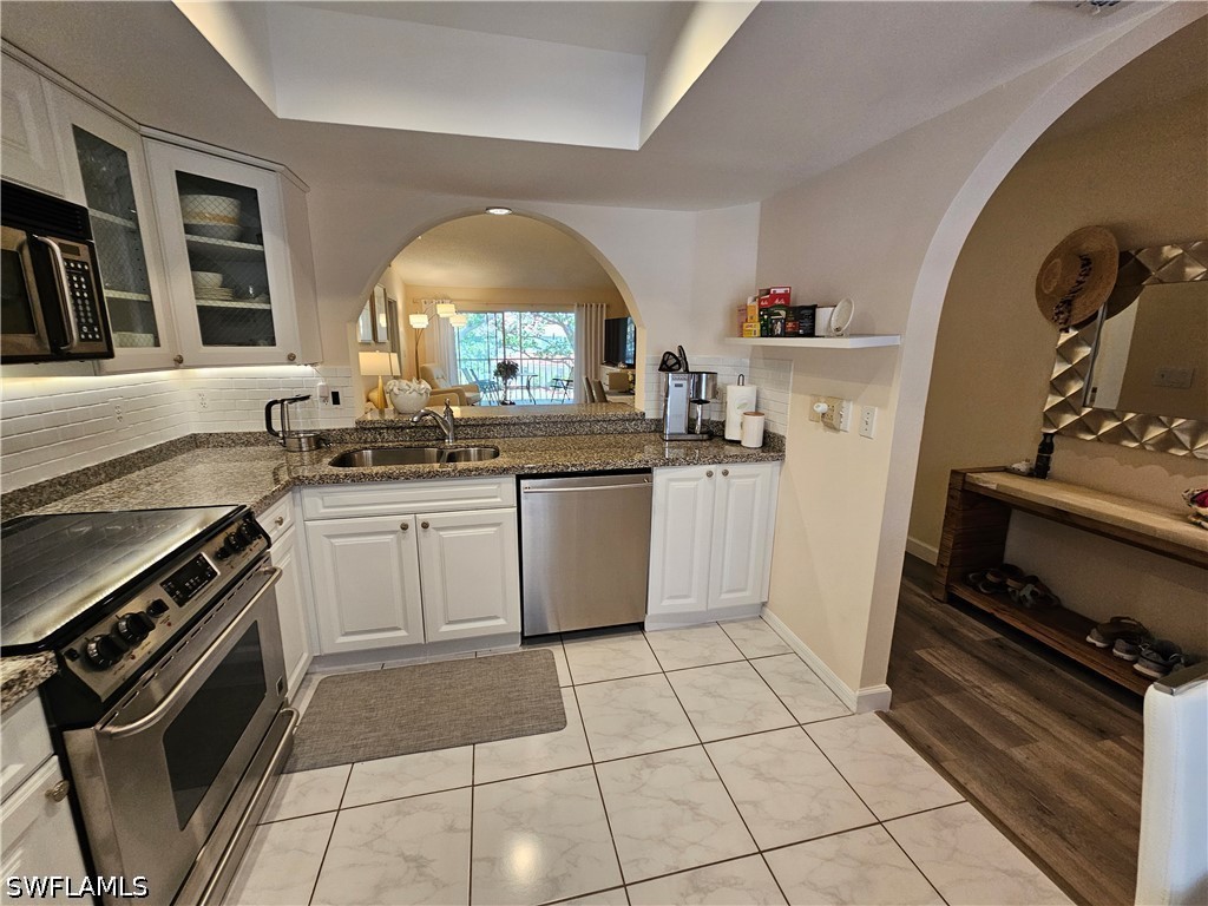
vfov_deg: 89.9
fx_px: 454
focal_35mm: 13
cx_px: 604
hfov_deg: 106.2
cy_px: 453
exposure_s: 1/60
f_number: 2.2
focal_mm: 2.2
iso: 160
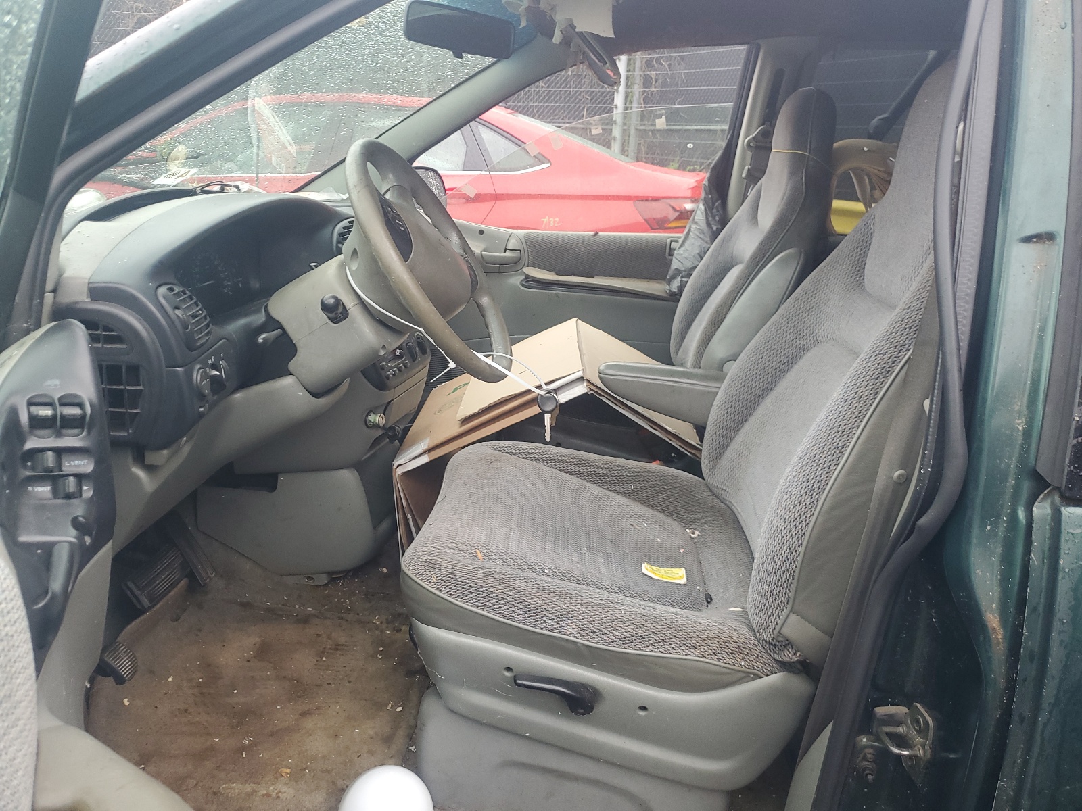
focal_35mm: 26
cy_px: 406
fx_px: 813
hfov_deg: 67.3
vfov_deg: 53.1
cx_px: 541
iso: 65
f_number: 1.5
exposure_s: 1/120
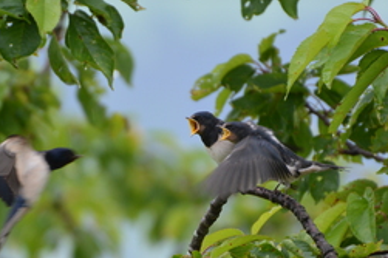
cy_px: 180
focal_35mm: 825
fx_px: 8886
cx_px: 189
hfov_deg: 2.5
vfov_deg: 1.7
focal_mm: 300
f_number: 5.6
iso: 400
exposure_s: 1/250
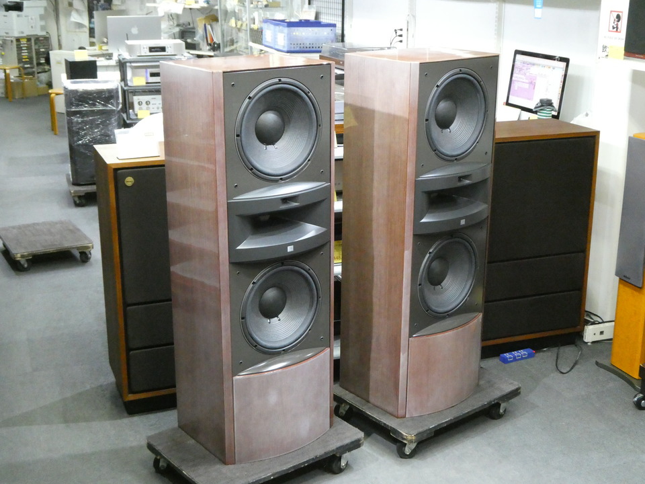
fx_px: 876
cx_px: 322
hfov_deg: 40.4
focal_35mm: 47
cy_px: 242
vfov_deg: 30.9
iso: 1600
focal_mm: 8.4
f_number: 4
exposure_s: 1/30
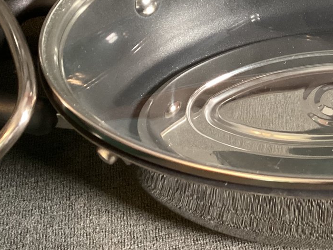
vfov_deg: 21.5
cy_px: 32
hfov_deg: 27.5
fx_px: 645
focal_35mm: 67
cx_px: 324
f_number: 2.4
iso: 320
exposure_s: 1/50
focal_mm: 3.3
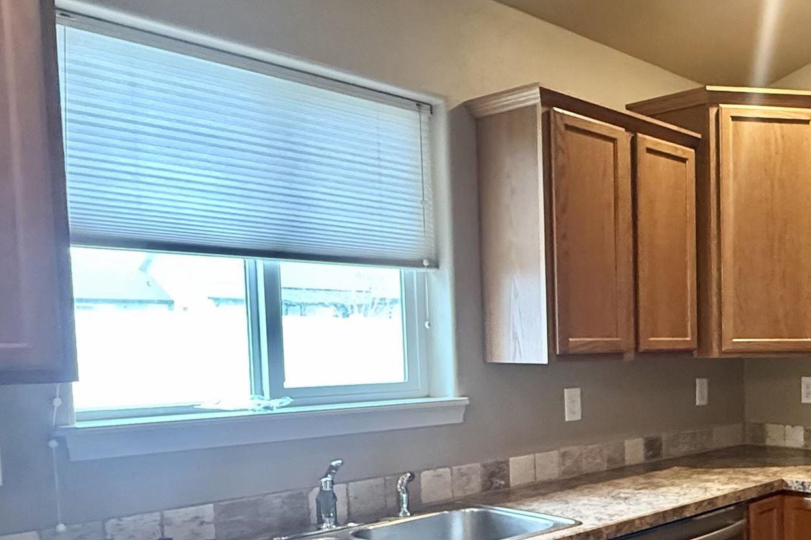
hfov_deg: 45.4
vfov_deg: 36.2
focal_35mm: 36
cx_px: 801
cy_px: 389
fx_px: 811
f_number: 2.2
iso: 800
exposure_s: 1/60
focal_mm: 2.22
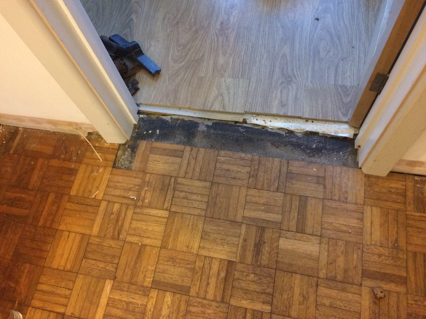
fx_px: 357
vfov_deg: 48.2
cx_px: 213
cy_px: 160
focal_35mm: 29
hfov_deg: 61.7
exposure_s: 1/17
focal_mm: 4.15
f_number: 2.2
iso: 400
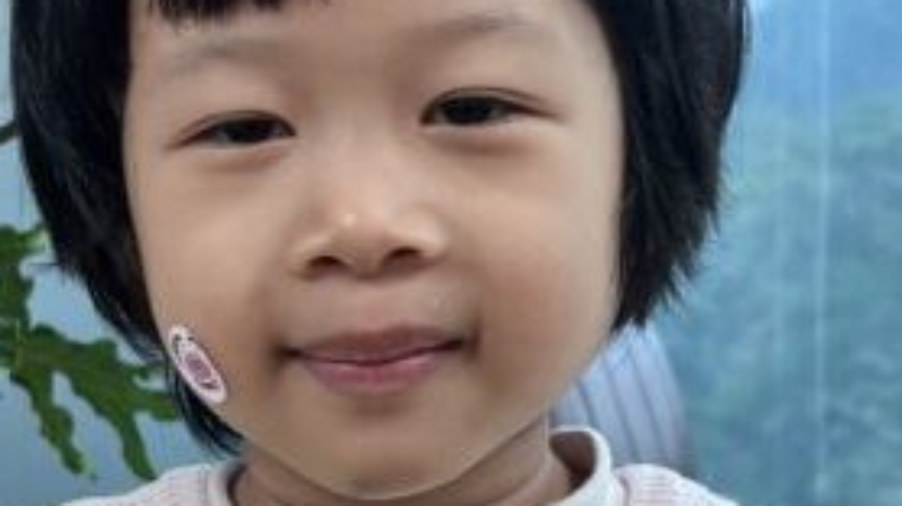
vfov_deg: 11.8
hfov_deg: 20.9
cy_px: 461
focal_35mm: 102
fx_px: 2438
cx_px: 302
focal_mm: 5.7
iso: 50
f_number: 1.5
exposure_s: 1/100
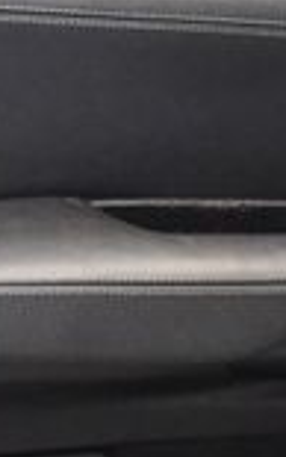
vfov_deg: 13.7
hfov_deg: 8.6
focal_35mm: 152
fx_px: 1894
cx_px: 198
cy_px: 310
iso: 3200
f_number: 3.5
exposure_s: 1/80
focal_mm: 18
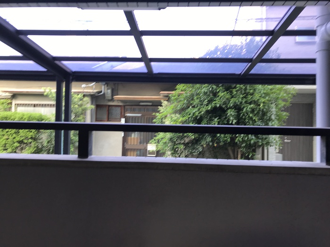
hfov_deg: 63.4
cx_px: 165
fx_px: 267
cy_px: 124
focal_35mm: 28
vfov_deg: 49.7
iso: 25
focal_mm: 3.99
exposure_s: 1/60
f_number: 1.8
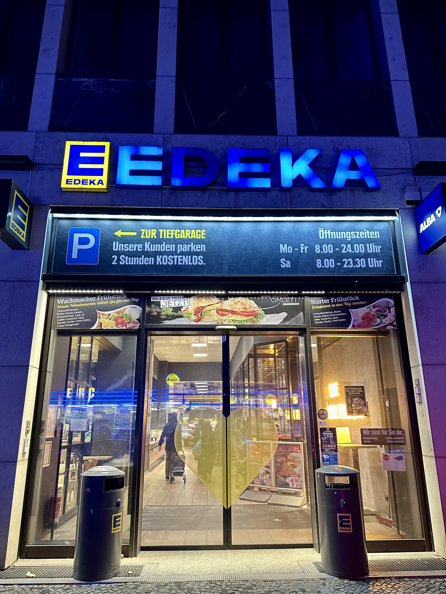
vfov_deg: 71.6
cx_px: 223
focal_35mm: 24
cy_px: 297
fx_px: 412
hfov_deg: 56.8
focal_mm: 6.86
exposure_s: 1/50
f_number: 1.78
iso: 500
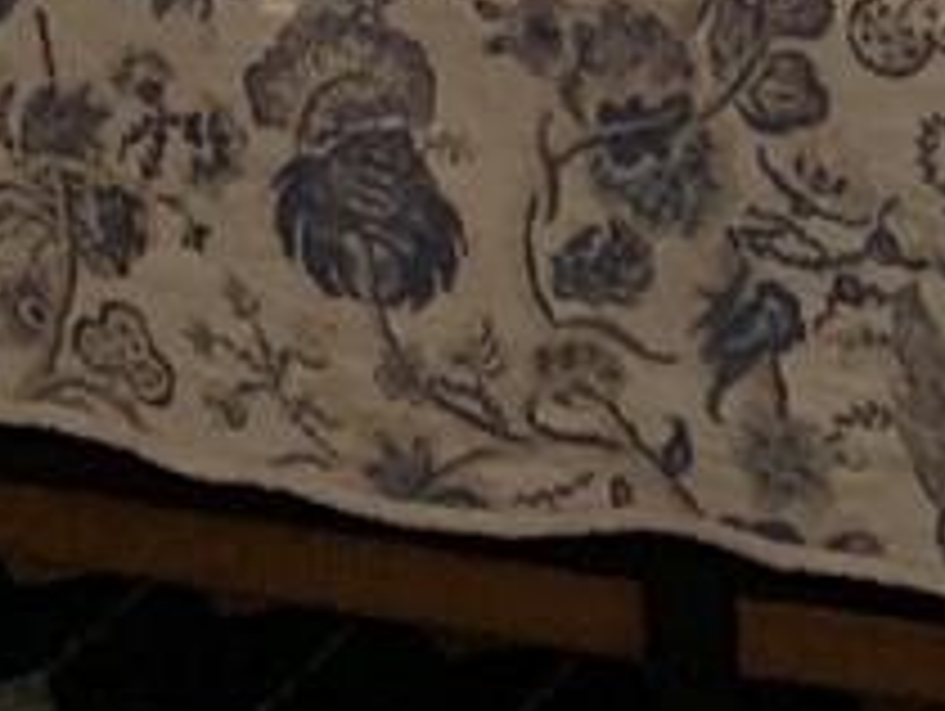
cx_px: 1346
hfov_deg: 9.7
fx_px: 5411
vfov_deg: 6.7
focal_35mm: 198
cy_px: -1580
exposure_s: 1/60
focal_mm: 4.25
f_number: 1.8
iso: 200
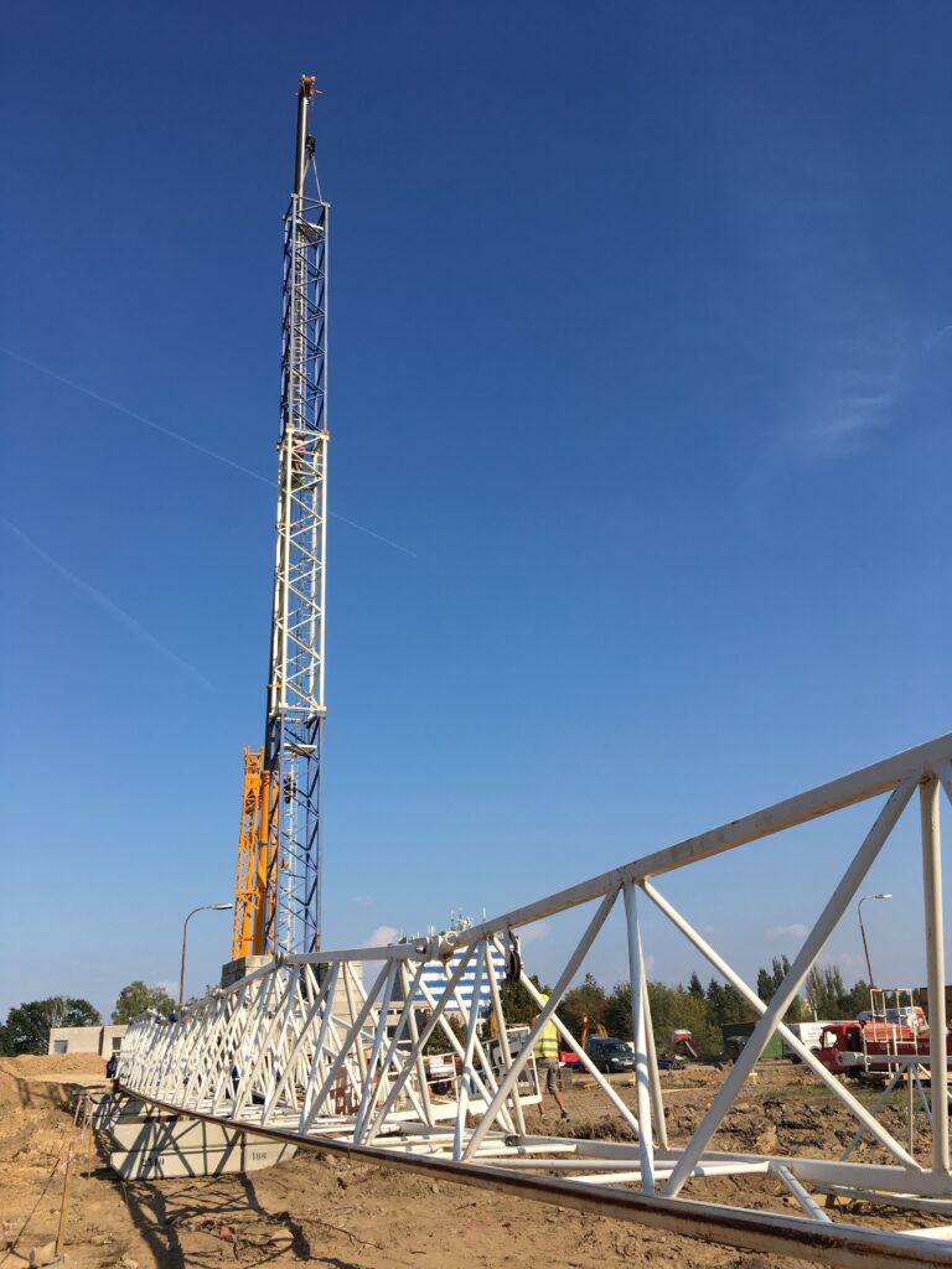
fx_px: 1063
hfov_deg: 48.2
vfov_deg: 61.7
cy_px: 634
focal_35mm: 29
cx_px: 476
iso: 25
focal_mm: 4.15
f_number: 2.2
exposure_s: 1/1876
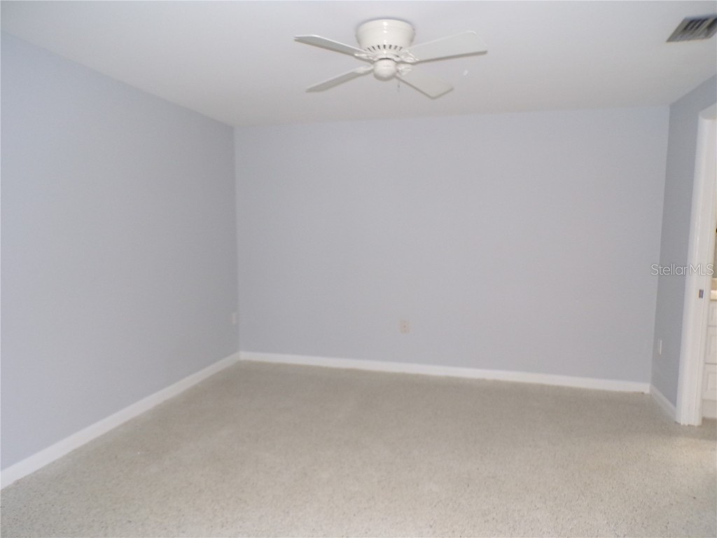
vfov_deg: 56.8
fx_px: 497
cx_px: 358
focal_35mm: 24
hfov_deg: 71.6
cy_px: 269
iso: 200
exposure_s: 1/34
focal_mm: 4.3
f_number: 3
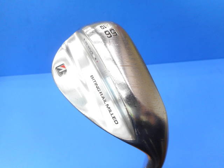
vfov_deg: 54.9
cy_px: 84
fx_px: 162
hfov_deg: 69.4
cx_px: 112
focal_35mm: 25
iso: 100
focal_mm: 4.5
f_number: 3.7
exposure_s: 1/30
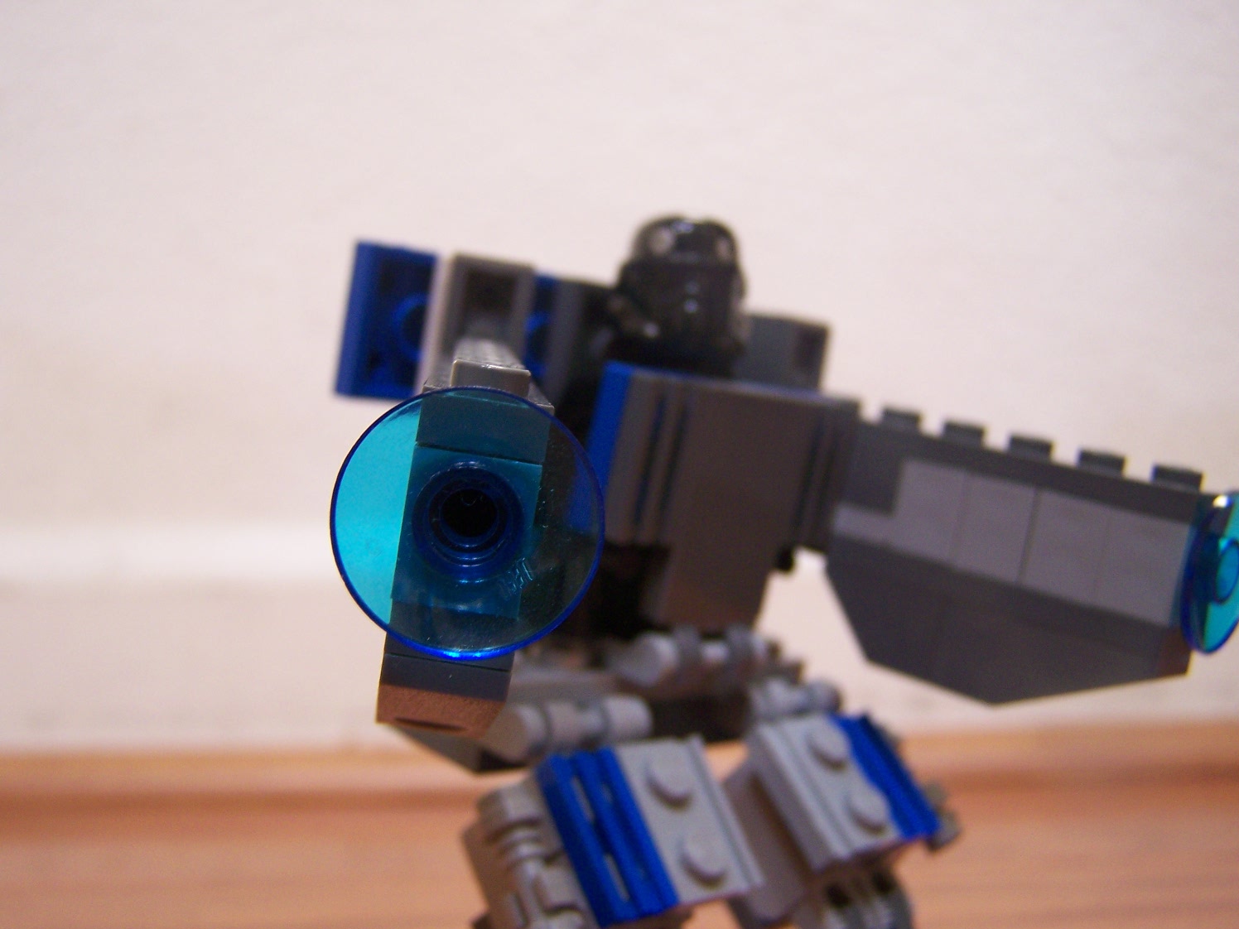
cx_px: 620
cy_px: 464
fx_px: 1360
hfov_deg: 49.0
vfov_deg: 37.7
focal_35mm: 38
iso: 160
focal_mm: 6.3
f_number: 2.8
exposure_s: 1/15
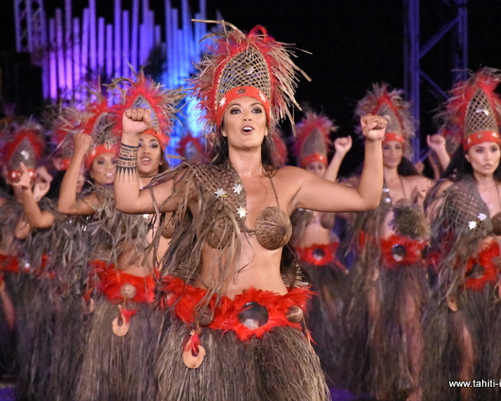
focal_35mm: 238
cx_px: 257
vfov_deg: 6.5
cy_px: 200
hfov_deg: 8.1
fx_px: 3529
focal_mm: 140
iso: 25600
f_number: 7.1
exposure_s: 1/1000
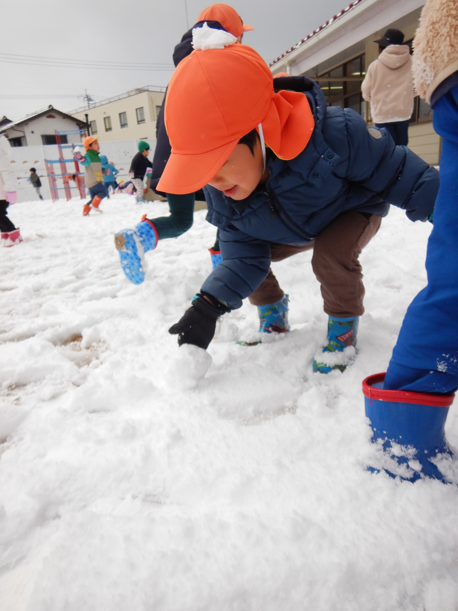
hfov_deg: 56.8
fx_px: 423
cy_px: 306
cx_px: 229
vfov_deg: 71.6
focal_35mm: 24
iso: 125
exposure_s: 1/800
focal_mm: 4.3
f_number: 2.8
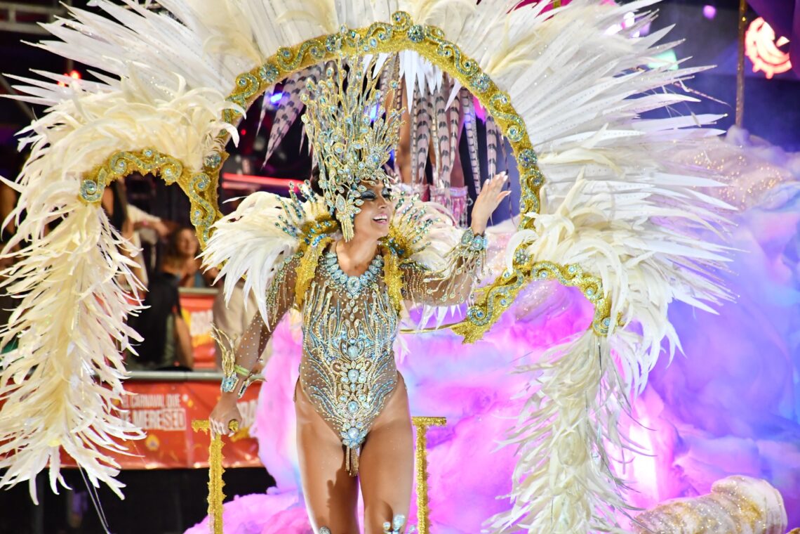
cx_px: 400
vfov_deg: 6.5
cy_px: 267
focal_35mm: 210
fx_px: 4666
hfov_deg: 9.8
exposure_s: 1/100
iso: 3200
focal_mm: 140
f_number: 5.6
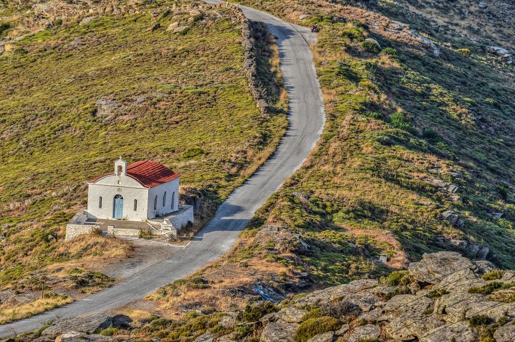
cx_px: 258
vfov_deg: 3.0
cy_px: 171
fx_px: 6430
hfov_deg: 4.6
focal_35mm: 450
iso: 400
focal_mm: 300
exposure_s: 1/1000
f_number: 10
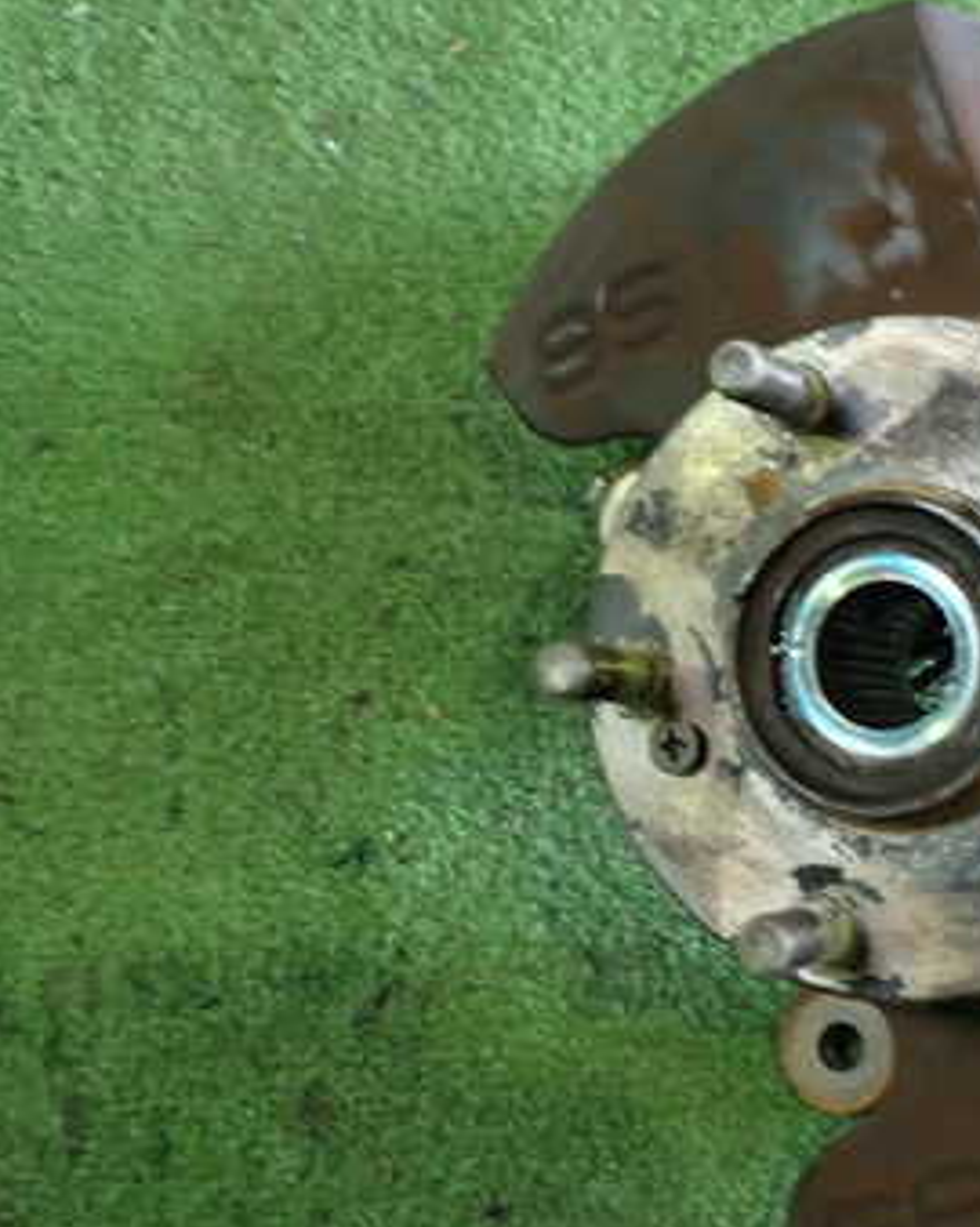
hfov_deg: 27.2
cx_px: 1016
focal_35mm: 52
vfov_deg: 36.0
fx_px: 1887
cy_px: 664
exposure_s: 1/30
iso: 400
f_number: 2.3
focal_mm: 5.4
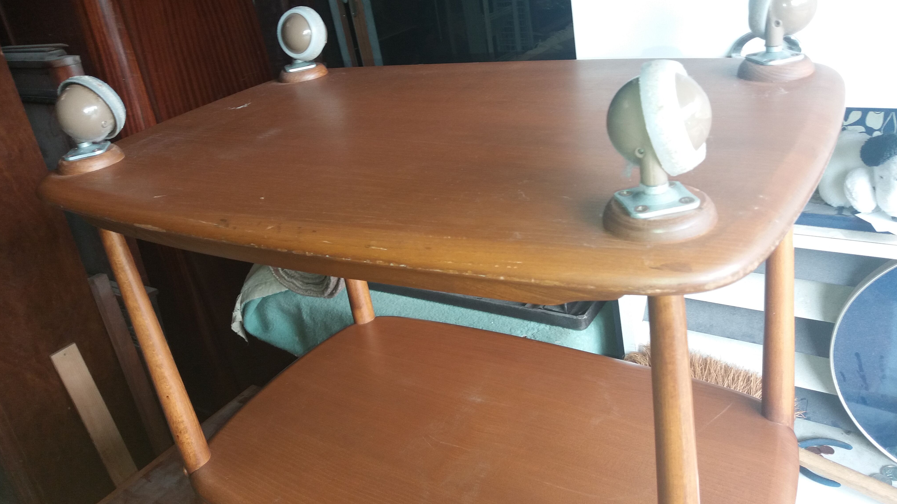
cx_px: 451
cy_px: 207
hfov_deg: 62.6
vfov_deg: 37.7
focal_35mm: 31
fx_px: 737
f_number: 1.9
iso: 64
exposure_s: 1/30
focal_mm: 3.7
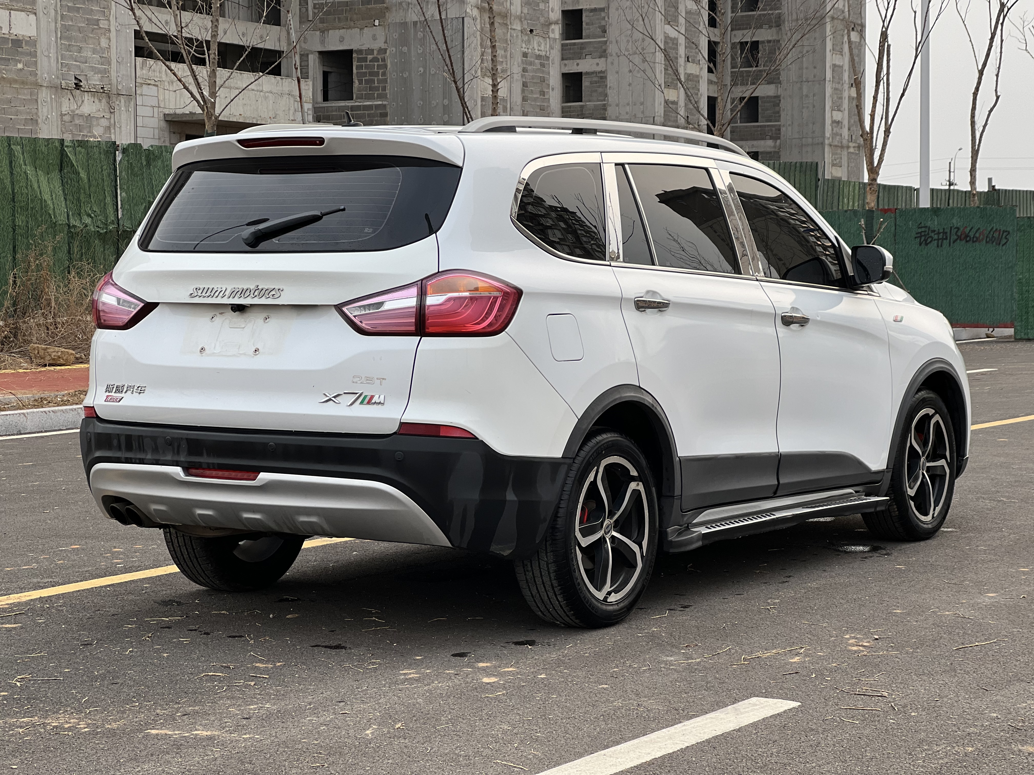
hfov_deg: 25.3
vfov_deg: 19.1
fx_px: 2300
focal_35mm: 77
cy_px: 388
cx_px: 517
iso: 20
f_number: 2.8
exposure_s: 1/125
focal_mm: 9
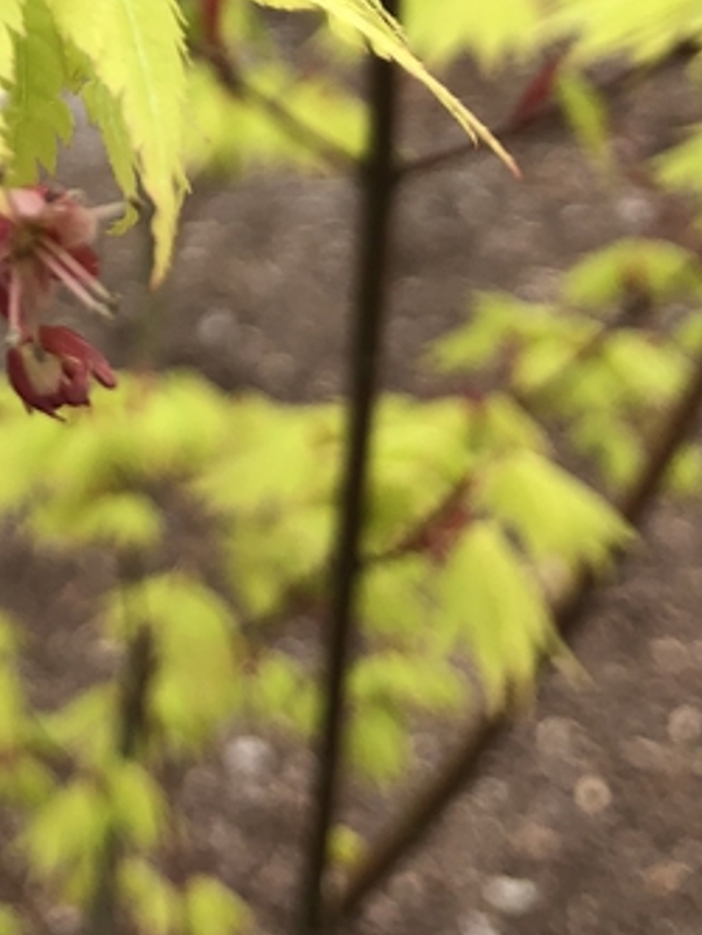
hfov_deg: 16.3
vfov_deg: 21.9
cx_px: -197
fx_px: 2324
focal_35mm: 86
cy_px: 6
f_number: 1.8
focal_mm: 3.99
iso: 20
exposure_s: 1/174
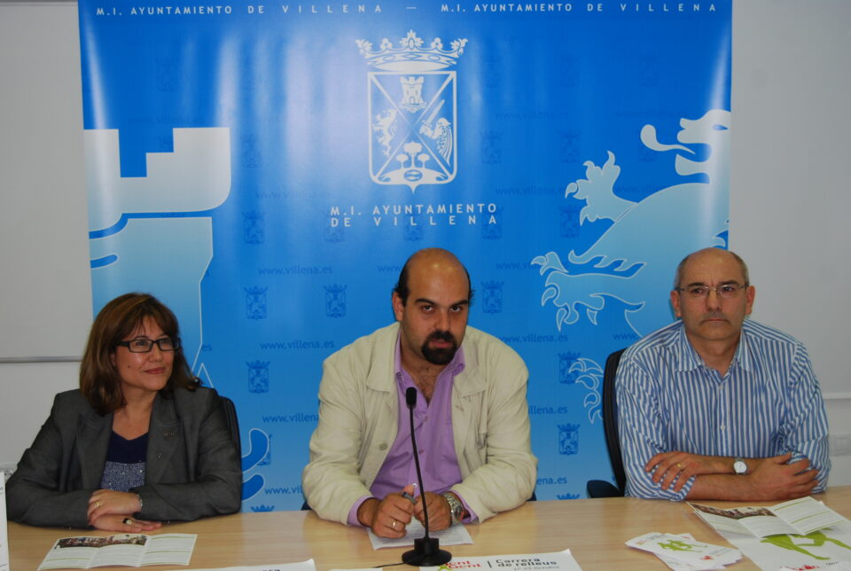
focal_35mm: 51
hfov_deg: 38.8
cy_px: 286
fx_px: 1208
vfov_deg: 26.6
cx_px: 426
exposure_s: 1/60
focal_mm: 34
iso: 200
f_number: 4.5
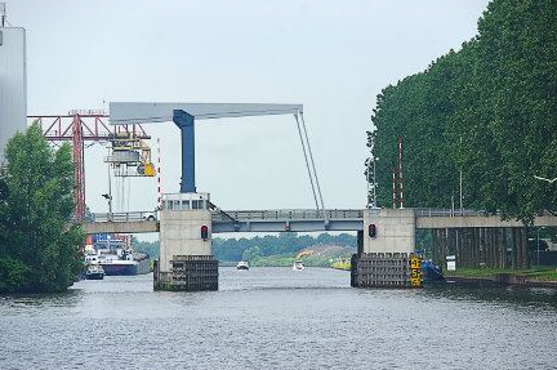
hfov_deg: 8.7
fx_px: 3678
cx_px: 280
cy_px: 183
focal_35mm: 238
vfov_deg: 5.8
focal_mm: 150
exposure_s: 1/125
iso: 100
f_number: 9
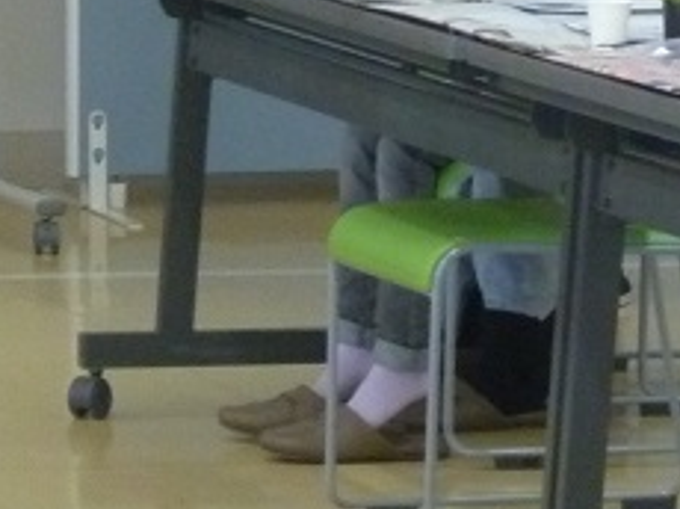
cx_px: -582
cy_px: -311
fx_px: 7339
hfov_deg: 5.2
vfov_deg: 3.9
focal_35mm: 374
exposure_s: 1/50
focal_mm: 15.4
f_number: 5.1
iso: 400
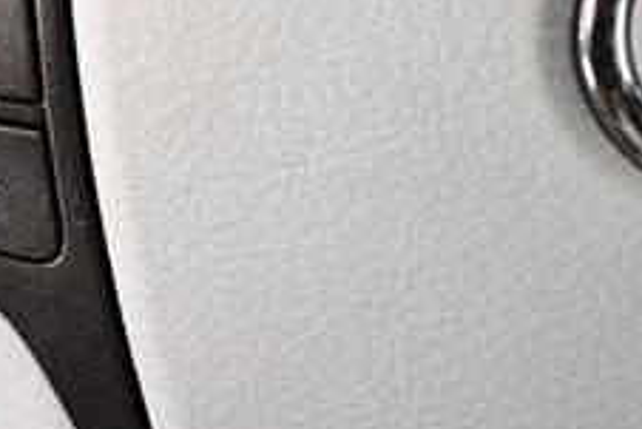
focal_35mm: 102
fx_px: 1820
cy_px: -11
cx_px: -128
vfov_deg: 13.2
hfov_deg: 18.9
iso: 2800
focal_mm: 18
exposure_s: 1/125
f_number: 3.5
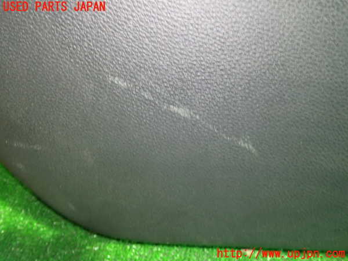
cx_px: 174
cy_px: 130
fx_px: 302
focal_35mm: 30
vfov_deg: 46.8
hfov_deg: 60.0
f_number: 2.3
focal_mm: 5.4
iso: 800
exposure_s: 1/20
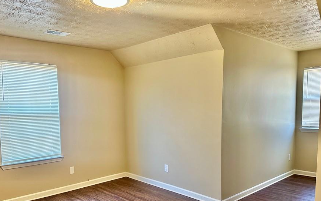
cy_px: 133
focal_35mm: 30
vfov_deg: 41.4
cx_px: 135
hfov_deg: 62.5
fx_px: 263
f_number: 1.78
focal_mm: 6.86
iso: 160
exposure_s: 1/60
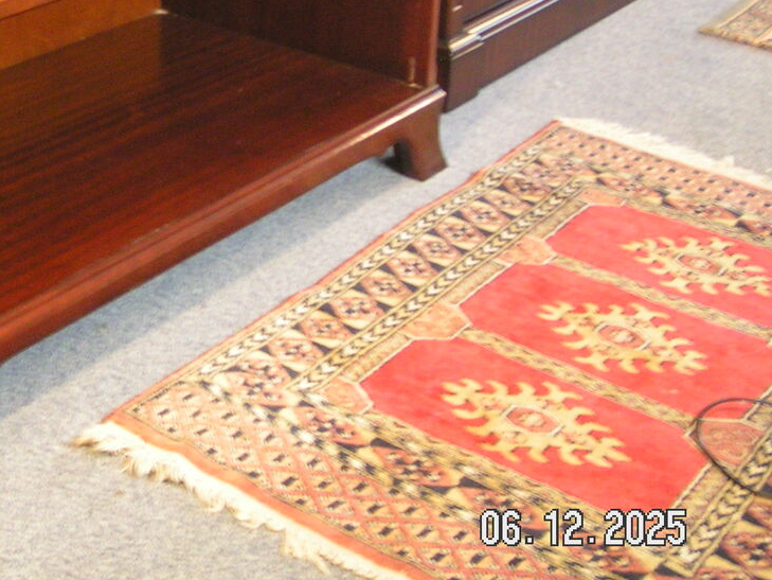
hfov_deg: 37.9
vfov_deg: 29.7
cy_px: 128
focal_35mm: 48
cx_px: 135
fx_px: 1071
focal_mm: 4.4
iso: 200
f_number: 2.8
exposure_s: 1/5
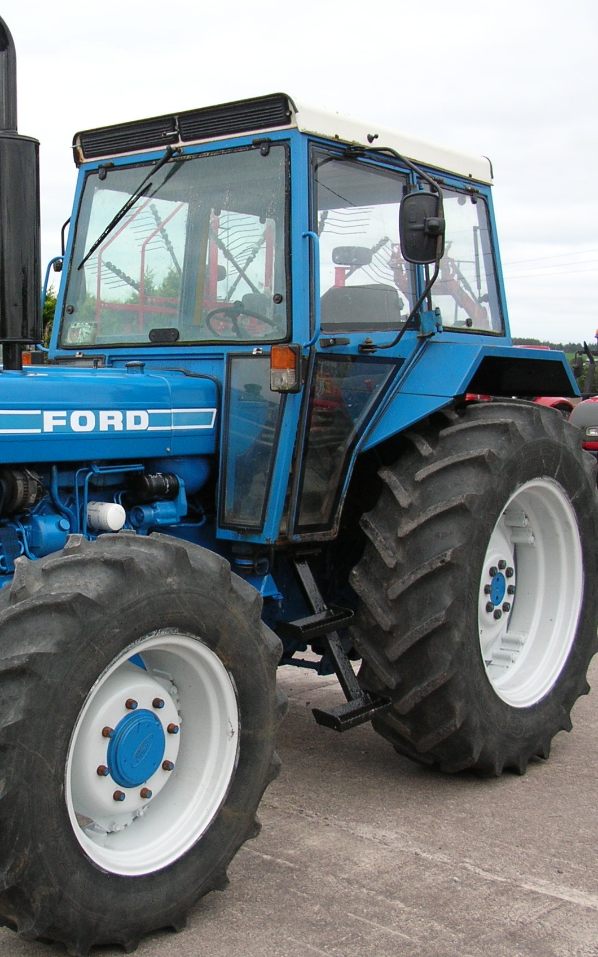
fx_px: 1304
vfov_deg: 40.3
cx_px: 138
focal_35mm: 50
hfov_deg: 25.5
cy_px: 477
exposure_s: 1/130
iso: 50
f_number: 2.8
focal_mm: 5.8
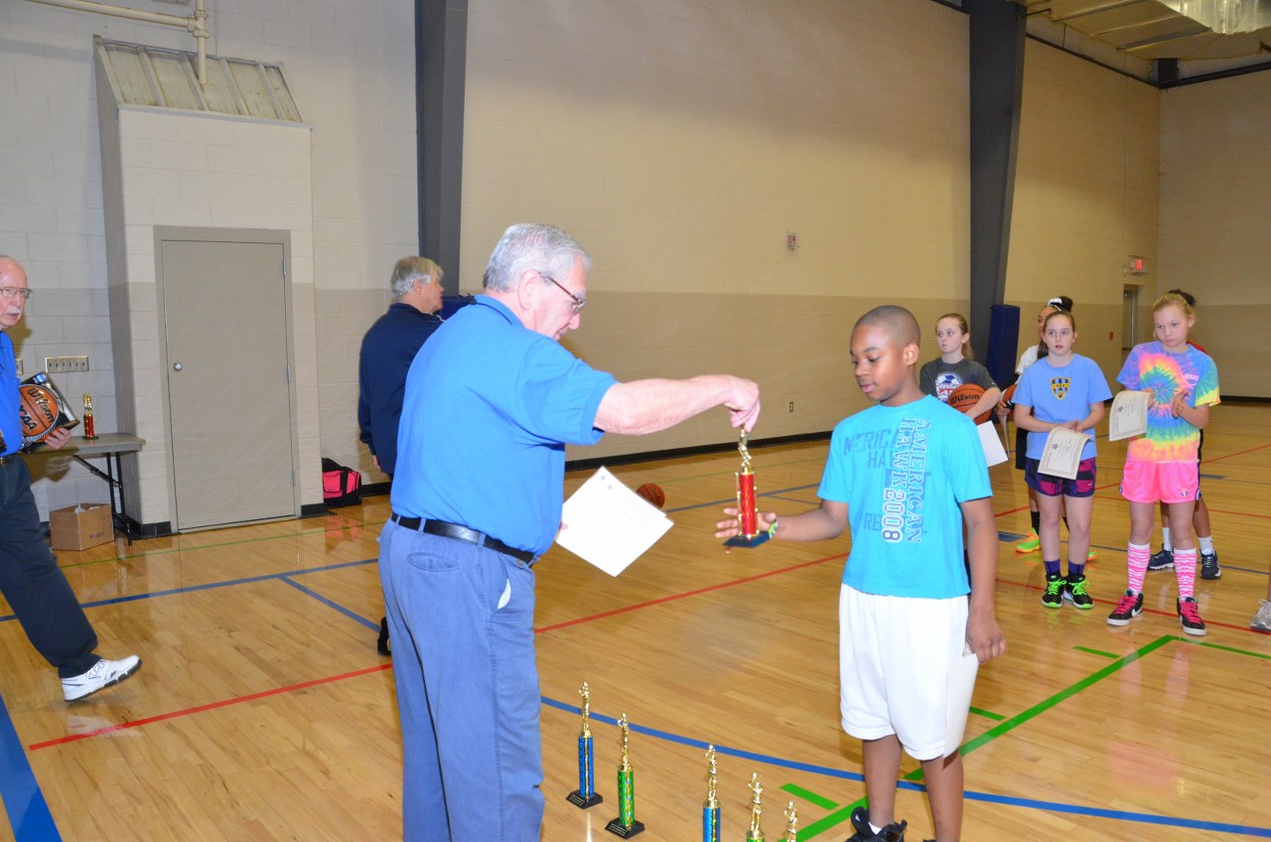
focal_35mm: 27
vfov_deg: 47.7
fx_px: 951
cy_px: 421
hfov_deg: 67.5
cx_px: 636
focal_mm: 18
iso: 1600
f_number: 8
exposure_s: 1/60
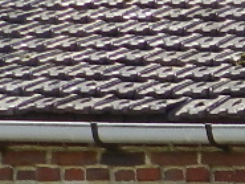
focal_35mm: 221
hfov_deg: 7.6
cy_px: 502
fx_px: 1565
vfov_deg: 6.3
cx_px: 787
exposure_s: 1/800
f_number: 3.7
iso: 160
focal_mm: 5.6
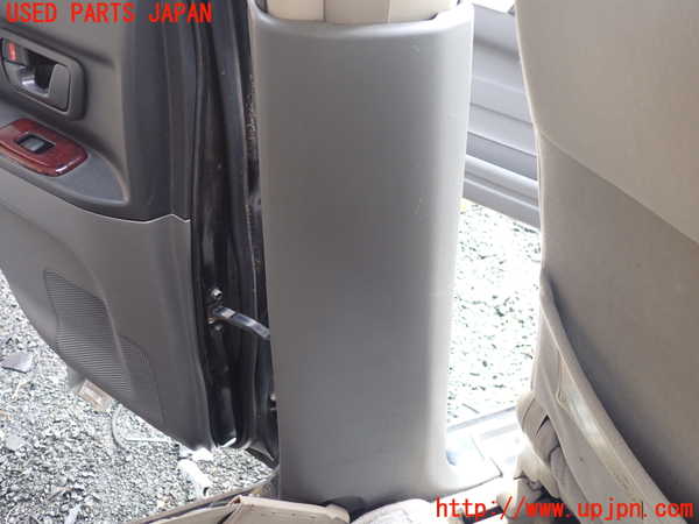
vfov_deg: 46.8
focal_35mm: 30
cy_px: 262
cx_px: 350
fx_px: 606
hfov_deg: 60.0
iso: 200
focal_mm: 5.4
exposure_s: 1/50
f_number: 2.3
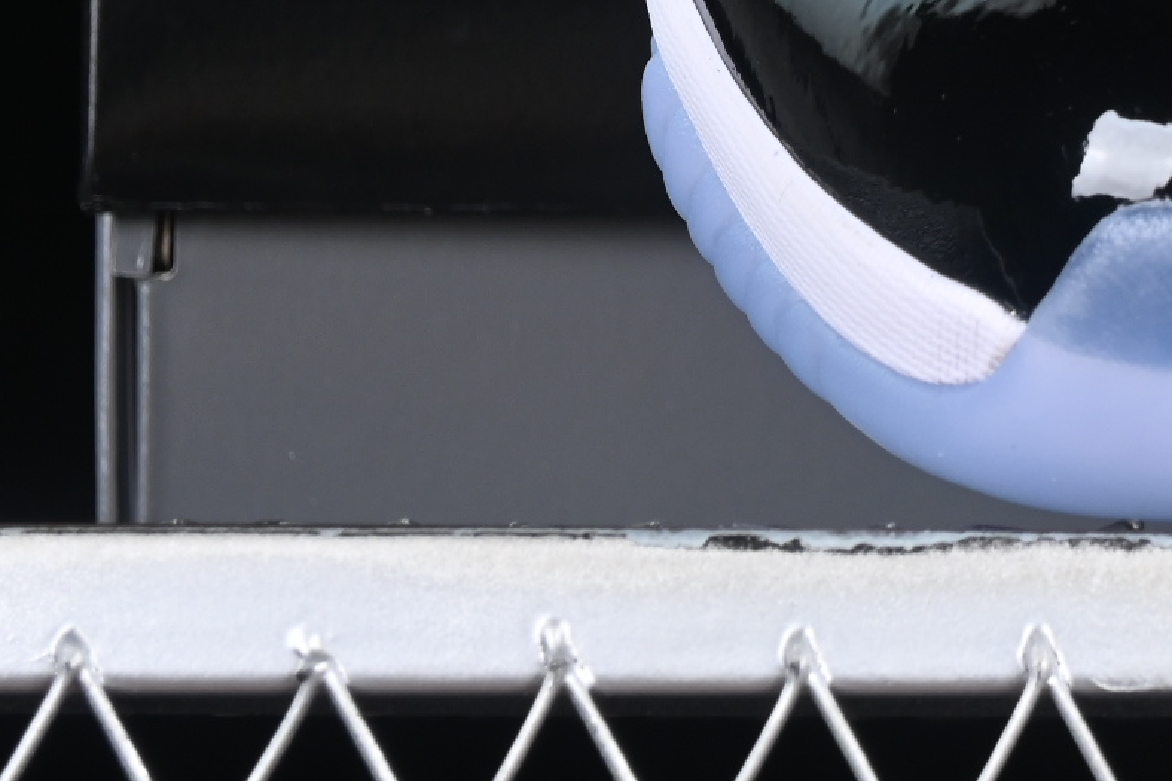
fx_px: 8625
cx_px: 1660
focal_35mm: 265
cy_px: -299
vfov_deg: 5.2
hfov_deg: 7.7
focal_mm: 50
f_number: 6.3
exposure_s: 1/60
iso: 160
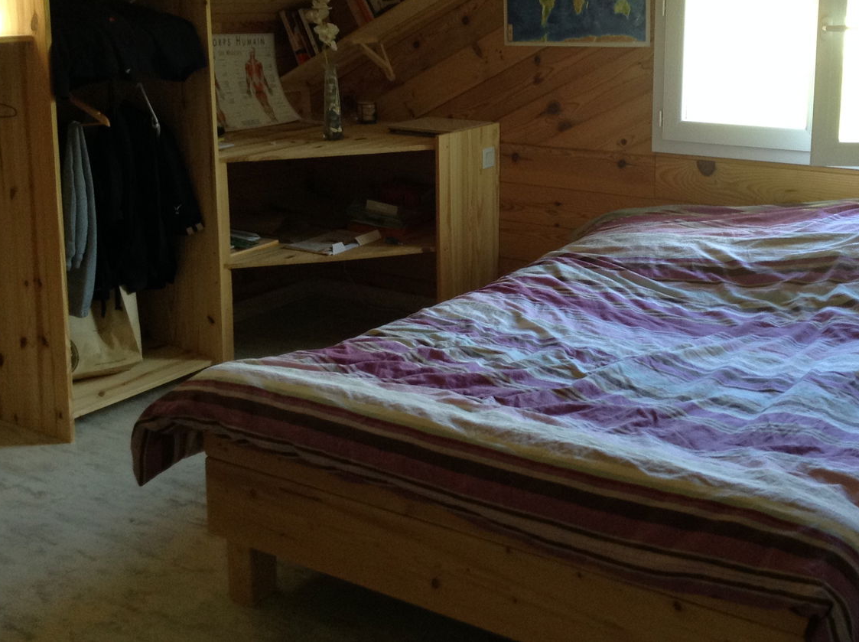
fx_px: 1165
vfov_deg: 30.4
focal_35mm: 47
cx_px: 516
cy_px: 186
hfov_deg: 40.3
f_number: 2.4
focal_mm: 3.3
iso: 64
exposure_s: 1/24
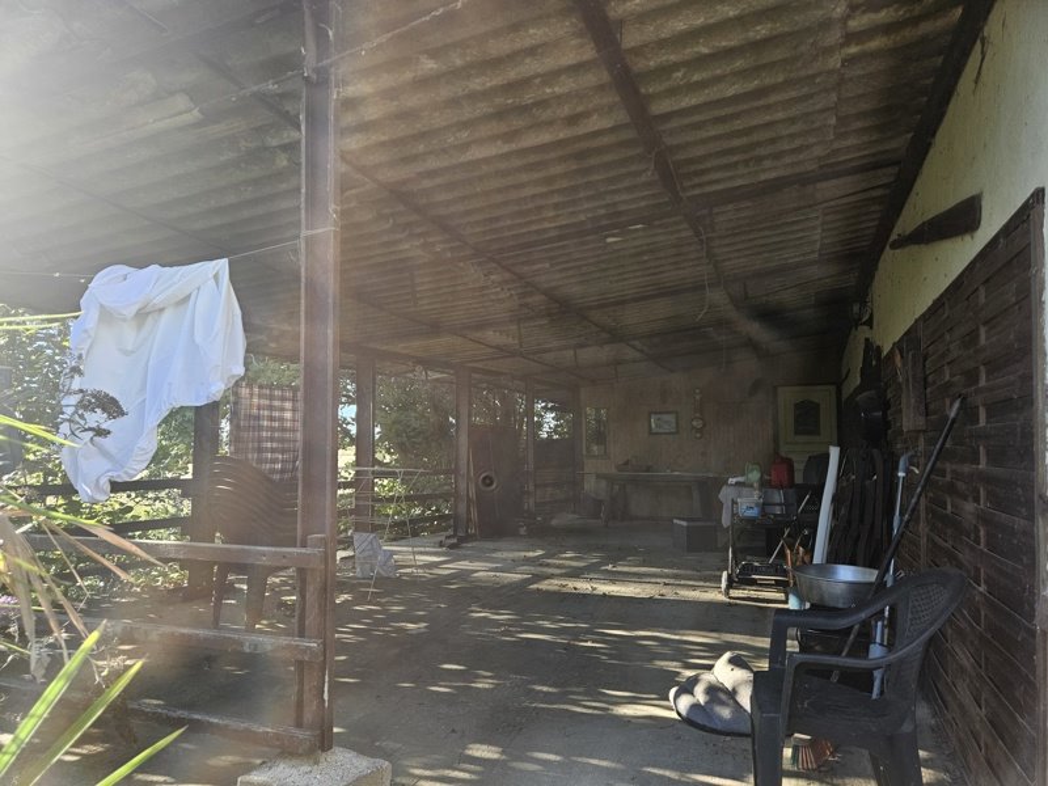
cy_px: 393
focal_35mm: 23
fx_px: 696
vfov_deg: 58.9
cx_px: 524
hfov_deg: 73.9
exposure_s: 1/216
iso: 40
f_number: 1.8
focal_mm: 5.4
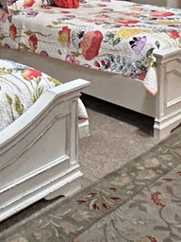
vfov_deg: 26.4
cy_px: -60
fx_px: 446
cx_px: 24
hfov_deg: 22.5
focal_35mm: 64
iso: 1000
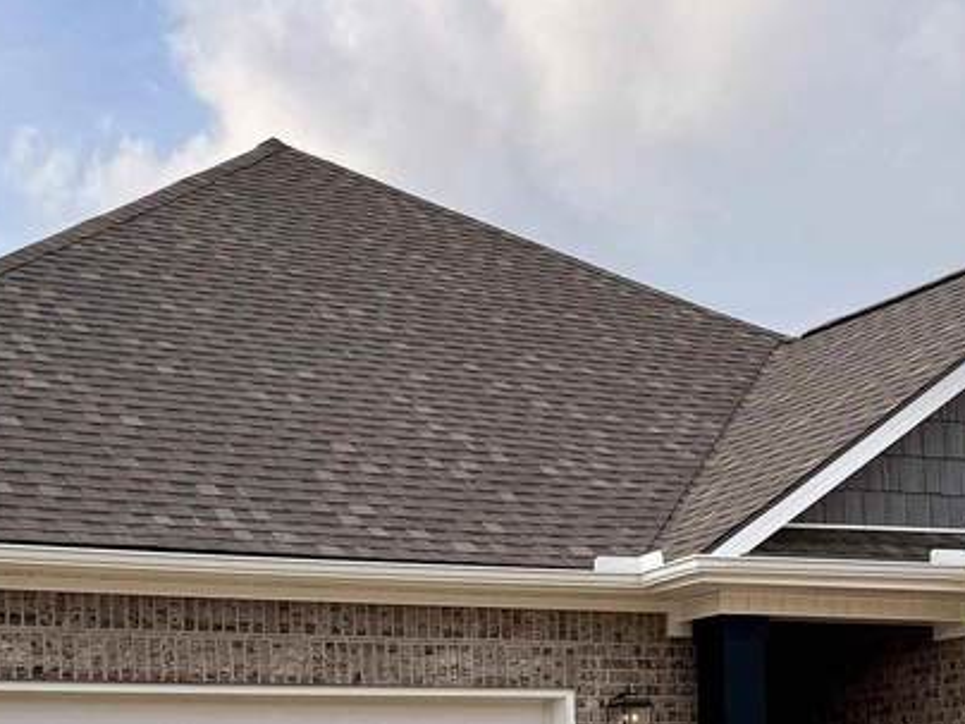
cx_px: 540
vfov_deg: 18.4
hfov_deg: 25.6
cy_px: 855
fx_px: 2119
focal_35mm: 76
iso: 80
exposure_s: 1/4405
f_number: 1.78
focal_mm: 6.76
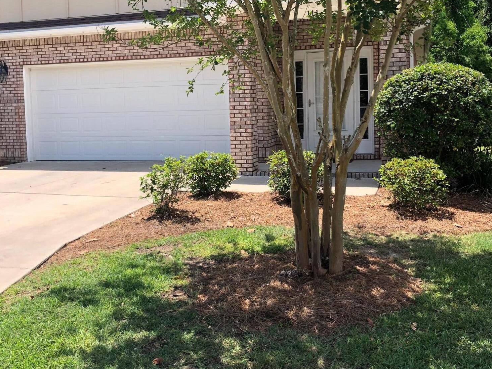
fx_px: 540
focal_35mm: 38
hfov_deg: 49.0
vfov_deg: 37.4
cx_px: 249
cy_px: 133
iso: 20
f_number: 1.8
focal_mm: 3.99
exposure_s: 1/787
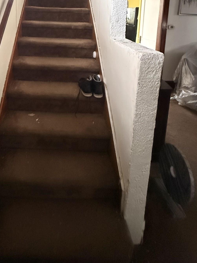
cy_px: 39
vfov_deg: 62.9
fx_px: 182
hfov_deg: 55.2
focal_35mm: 24
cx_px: 60
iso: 1250
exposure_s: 1/58
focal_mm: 2.22
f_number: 2.2
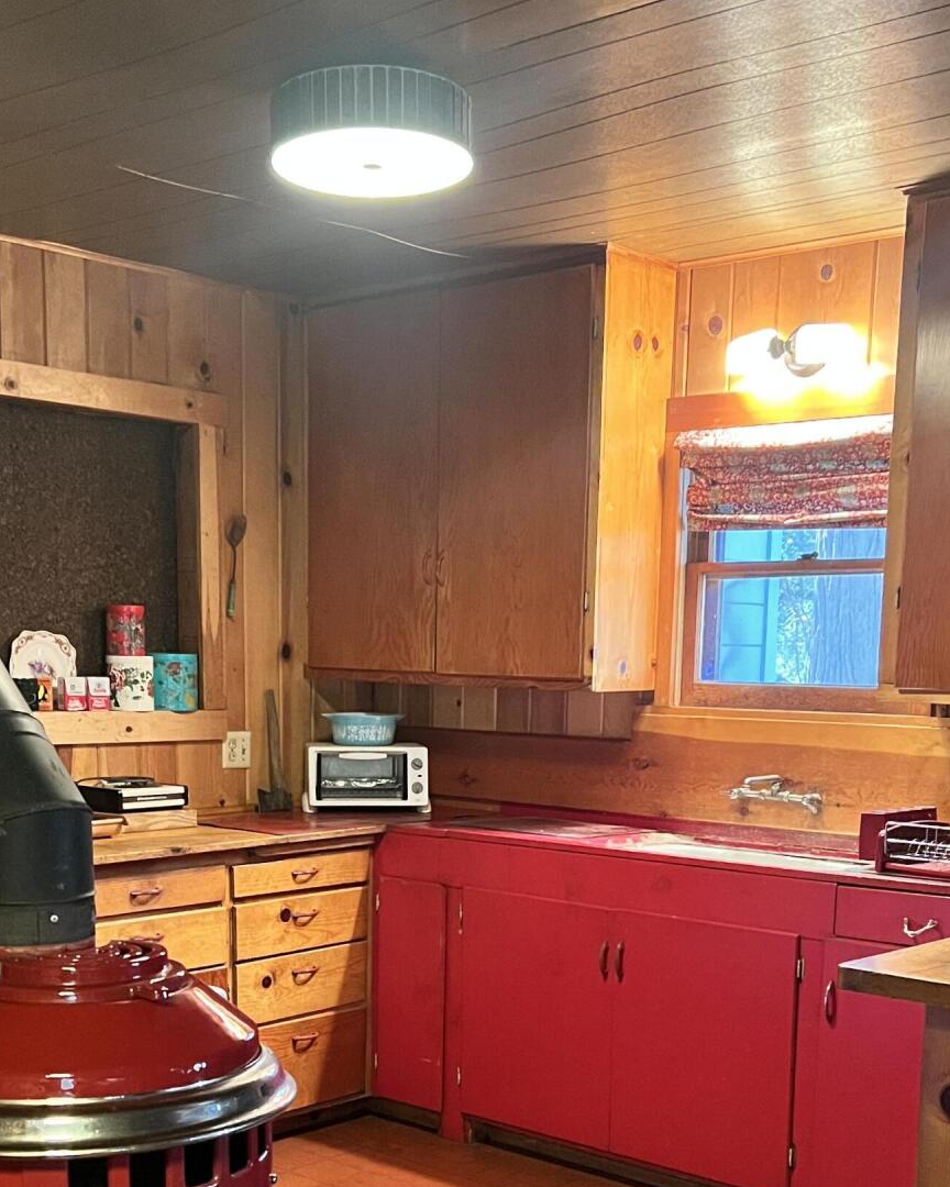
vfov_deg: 38.3
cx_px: 465
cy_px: 924
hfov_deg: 32.1
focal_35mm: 47
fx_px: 1652
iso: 500
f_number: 1.5
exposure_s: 1/40
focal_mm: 5.7
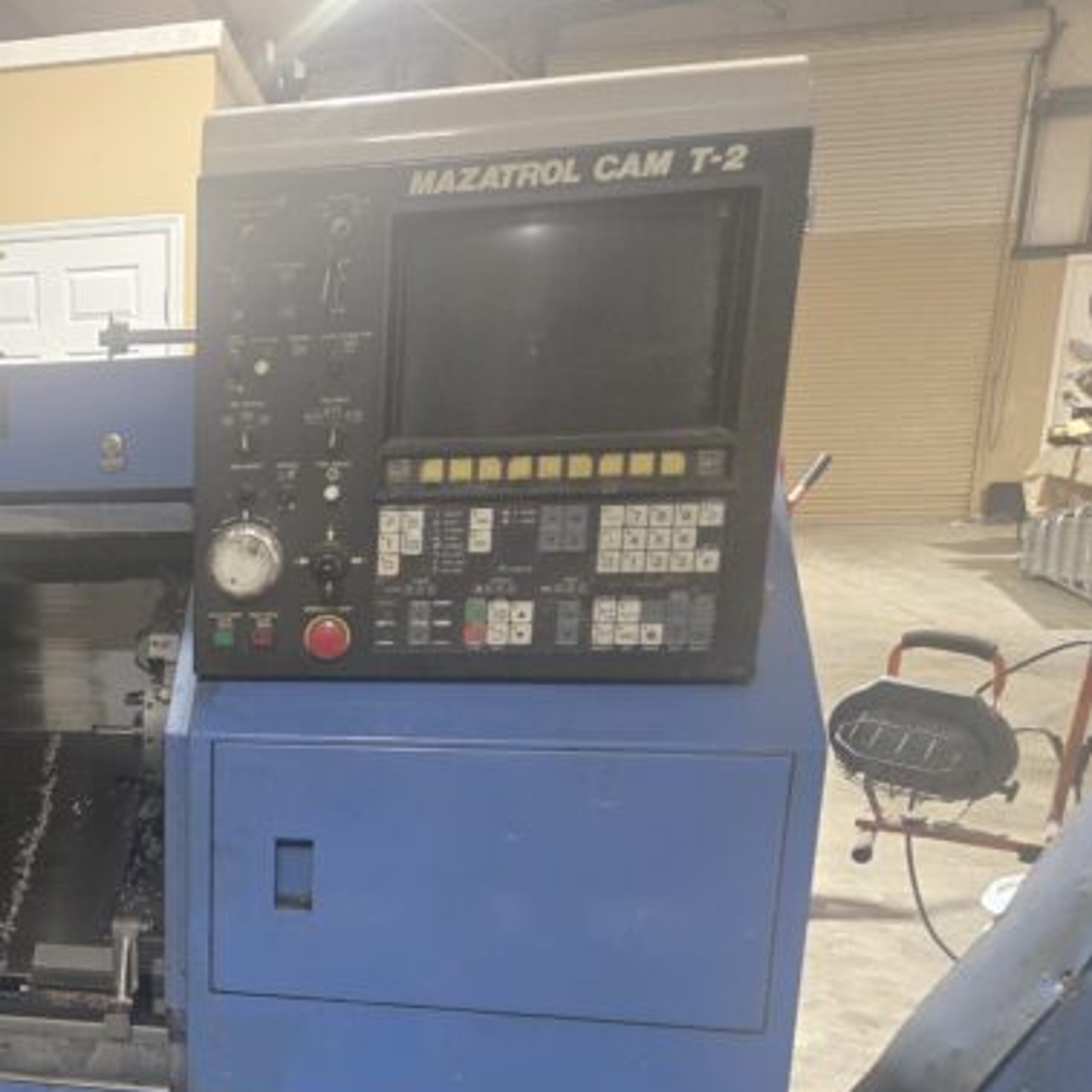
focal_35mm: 43
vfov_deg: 38.1
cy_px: 829
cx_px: -46
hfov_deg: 34.8
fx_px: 1535
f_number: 1.8
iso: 1000
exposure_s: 1/120
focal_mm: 5.4
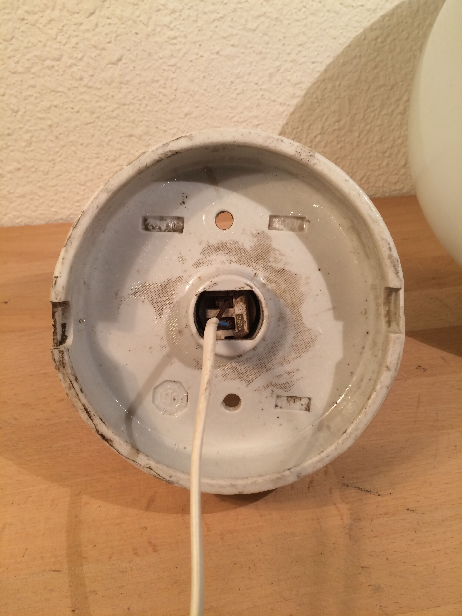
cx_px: 231
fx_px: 516
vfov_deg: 61.7
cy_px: 308
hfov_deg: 48.2
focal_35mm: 29
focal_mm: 4.15
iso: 32
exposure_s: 1/33
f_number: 2.2
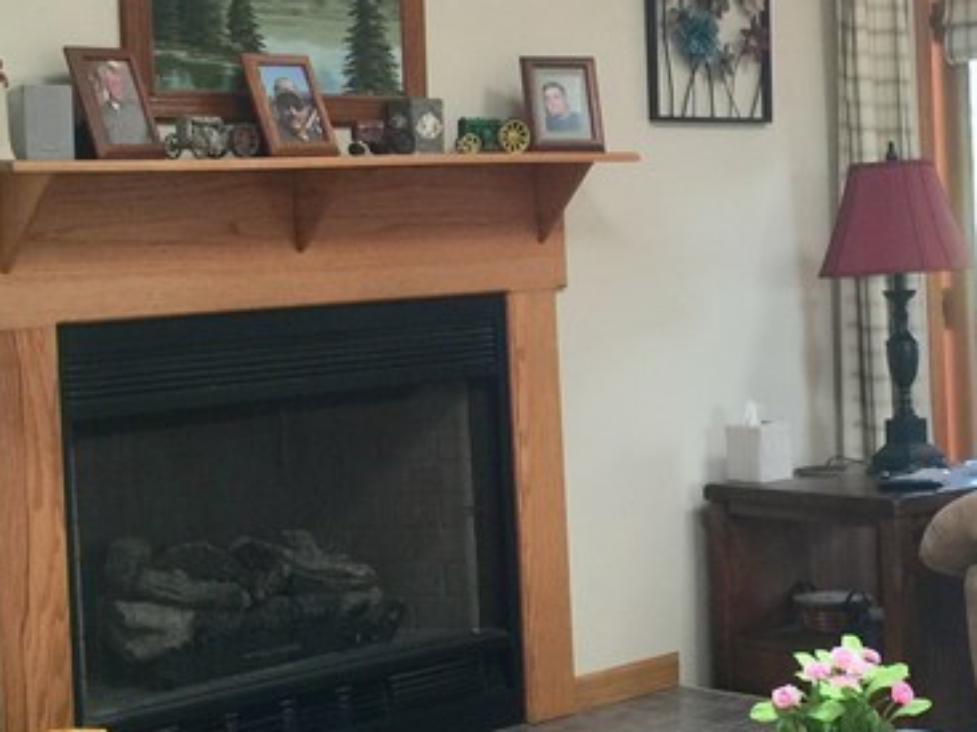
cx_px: 740
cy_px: 266
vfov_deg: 18.2
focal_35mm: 81
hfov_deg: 23.9
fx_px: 2285
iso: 32
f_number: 2.2
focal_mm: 4.15
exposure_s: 1/15
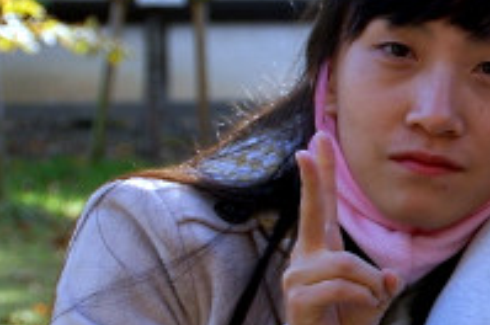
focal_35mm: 266
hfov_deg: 7.7
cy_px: 33
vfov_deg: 5.1
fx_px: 3609
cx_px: 608
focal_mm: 55
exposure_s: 1/125
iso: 200
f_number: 5.6
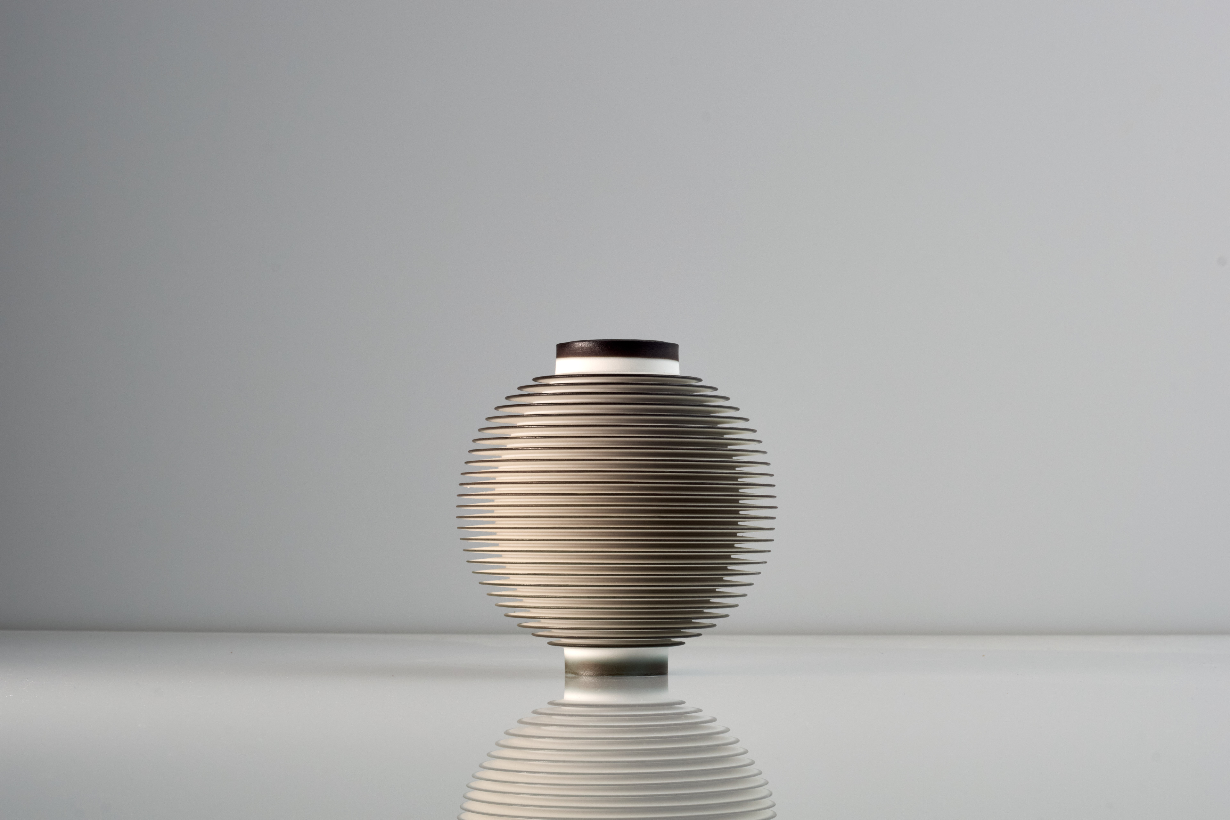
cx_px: 615
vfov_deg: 18.2
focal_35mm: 75
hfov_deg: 27.0
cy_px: 410
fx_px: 2562
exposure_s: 1/40
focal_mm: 50
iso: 200
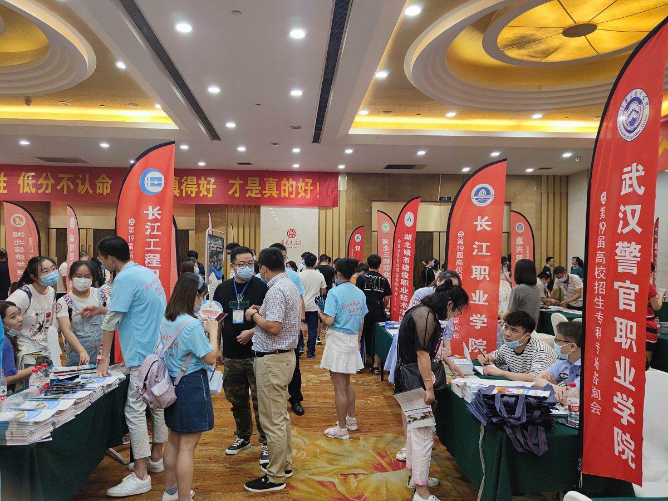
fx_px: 463
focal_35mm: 24
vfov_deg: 56.8
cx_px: 334
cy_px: 250
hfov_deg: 71.6
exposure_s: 1/100
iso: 173
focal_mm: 6.72
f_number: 1.69
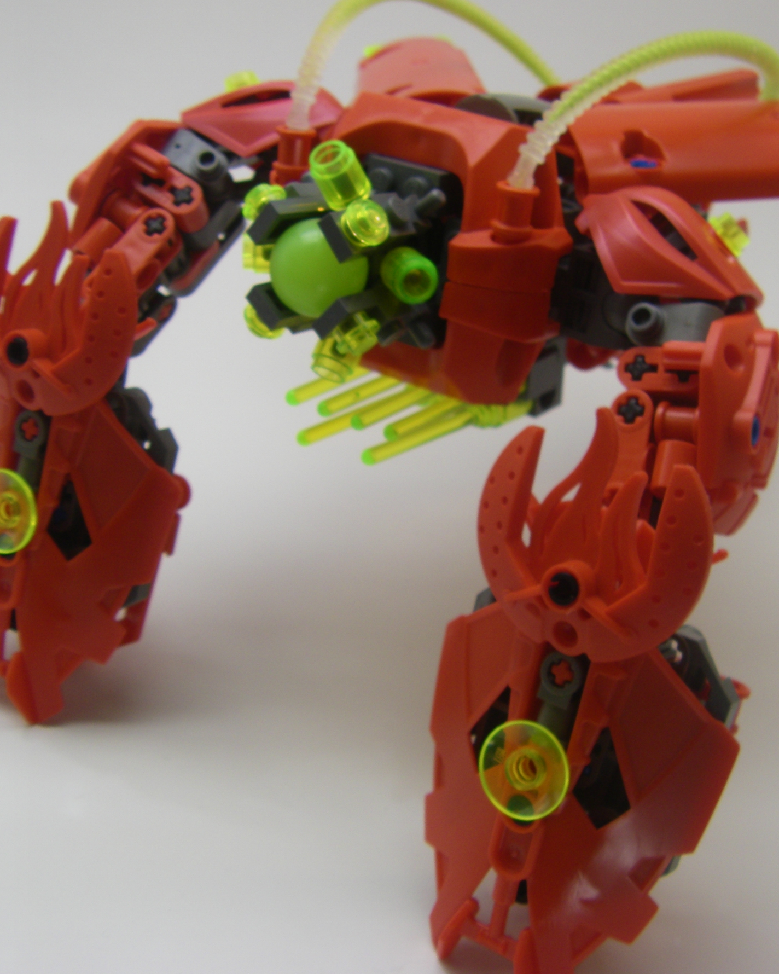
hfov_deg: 28.0
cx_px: 476
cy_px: 478
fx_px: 1556
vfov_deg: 34.7
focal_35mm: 54
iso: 64
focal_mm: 6.3
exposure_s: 1/60
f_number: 3.5
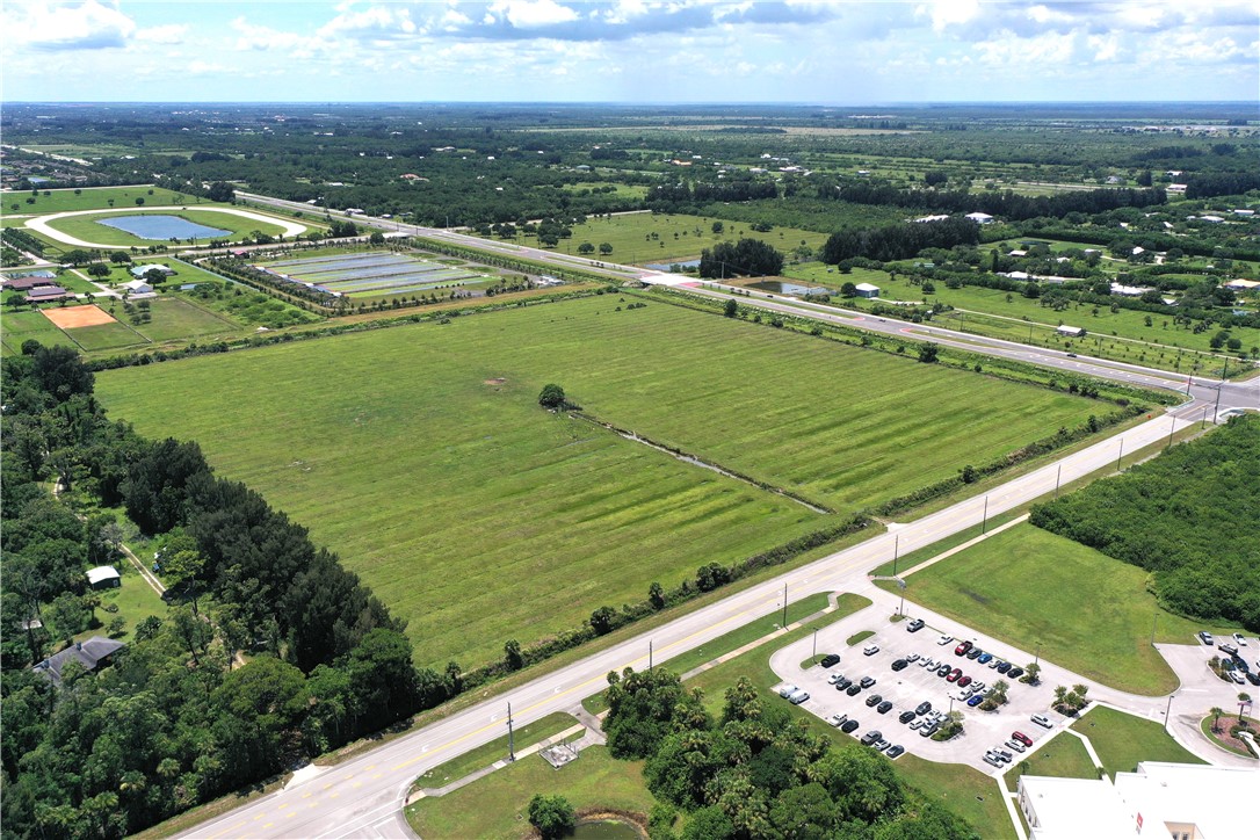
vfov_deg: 46.4
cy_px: 420
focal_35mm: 28
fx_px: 980
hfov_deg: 65.5
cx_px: 630
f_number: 4
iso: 100
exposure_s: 1/1600
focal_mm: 10.26
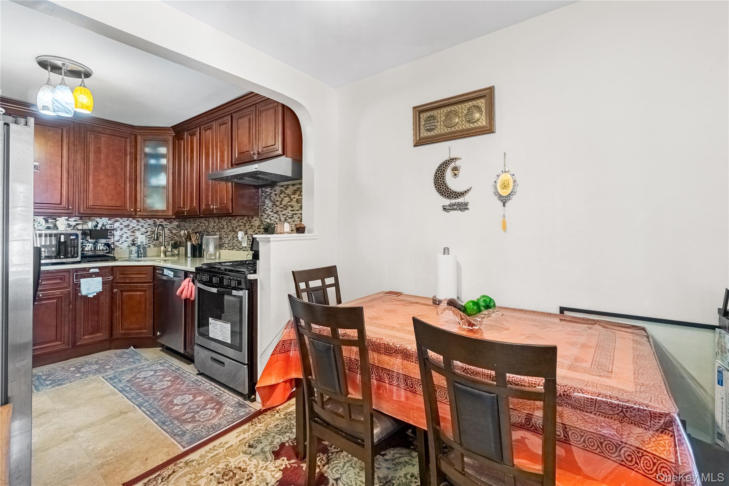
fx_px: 304
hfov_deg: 100.4
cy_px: 243
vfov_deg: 77.3
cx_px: 364
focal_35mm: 15
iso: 1600
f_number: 9
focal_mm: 10
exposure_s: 1/250
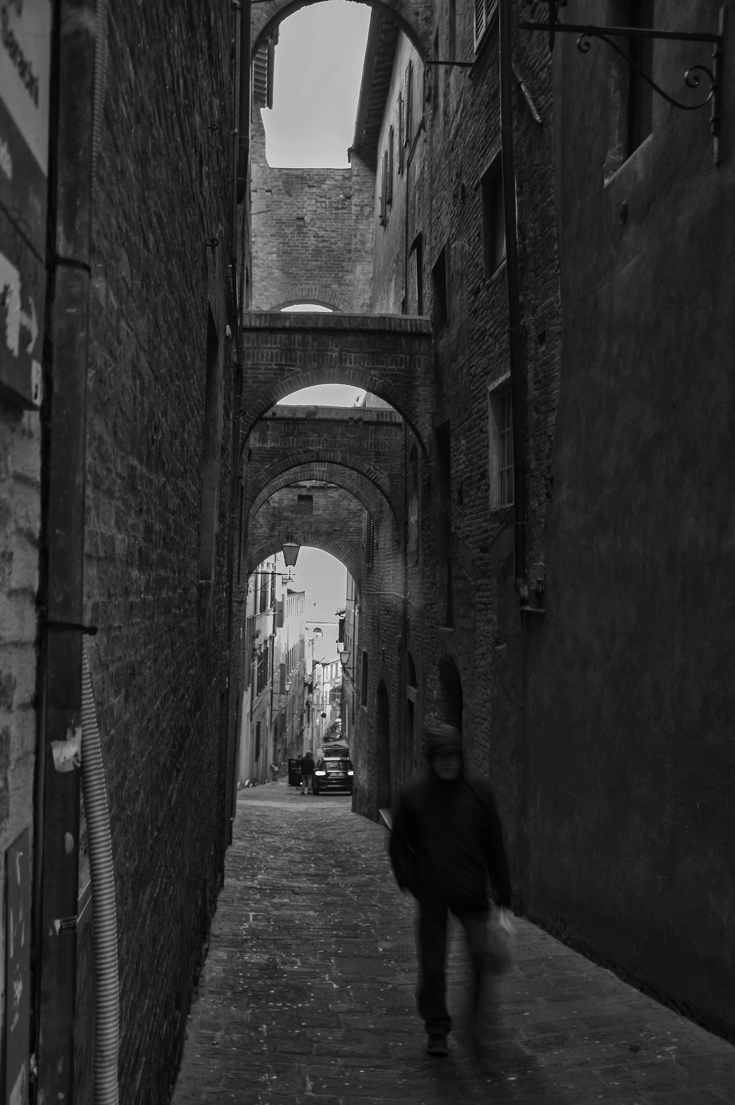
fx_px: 1043
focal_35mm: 34
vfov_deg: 55.8
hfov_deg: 38.8
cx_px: 368
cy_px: 552
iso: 400
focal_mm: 23
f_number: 4
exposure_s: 1/5
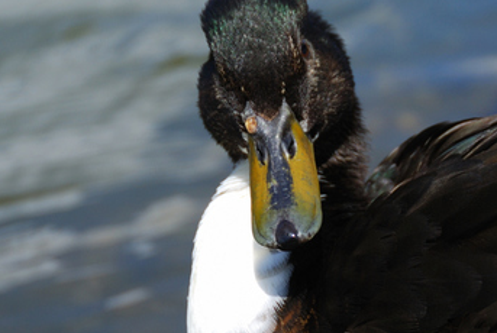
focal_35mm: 321
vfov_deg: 4.3
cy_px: 193
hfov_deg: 6.4
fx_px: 4439
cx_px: 420
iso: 100
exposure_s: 1/320
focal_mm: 105
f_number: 6.3
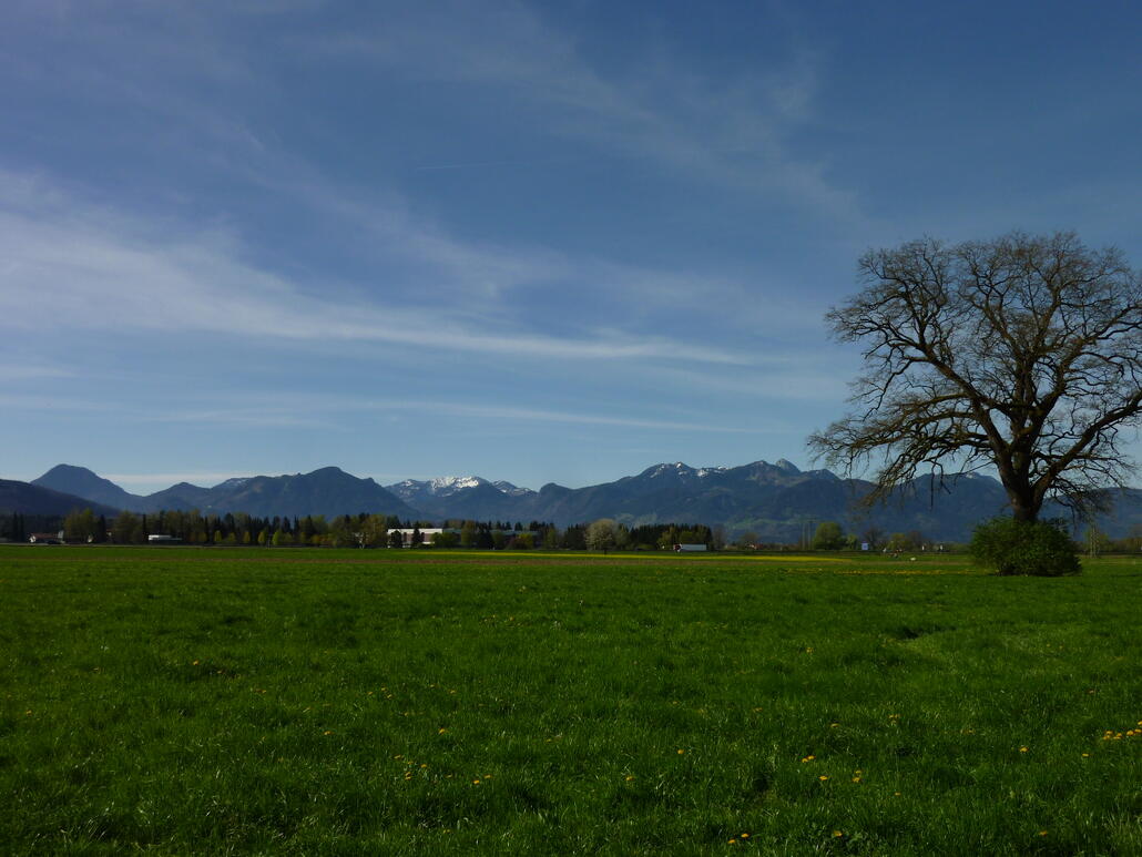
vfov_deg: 45.5
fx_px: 1023
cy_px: 428
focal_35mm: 31
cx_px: 571
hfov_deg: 58.3
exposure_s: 1/1300
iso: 80
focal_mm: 5.5
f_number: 3.6
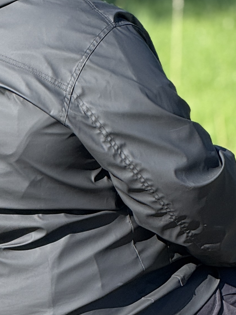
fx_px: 3900
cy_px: 202
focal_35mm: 429
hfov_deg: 3.5
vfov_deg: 4.6
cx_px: 205
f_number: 2.8
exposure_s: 1/591
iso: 64
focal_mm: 15.66
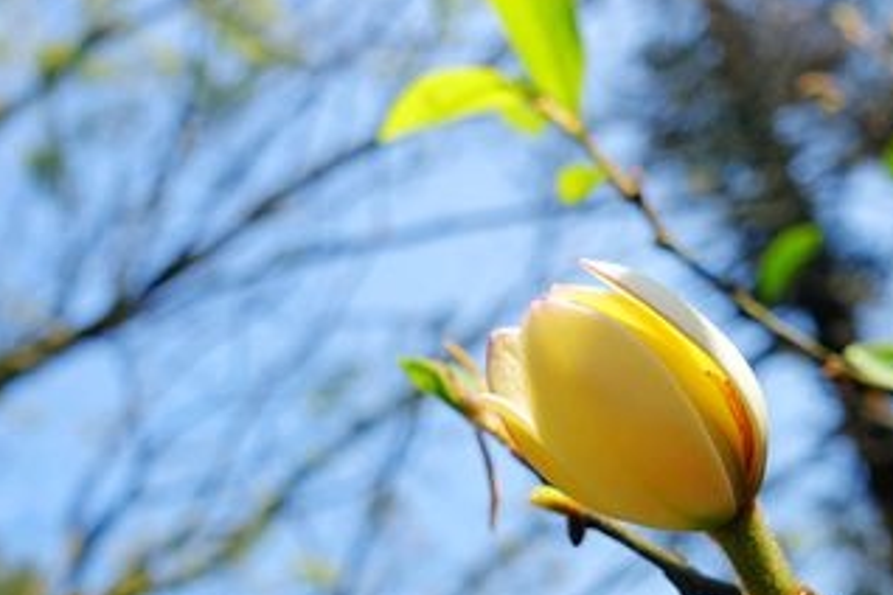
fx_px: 1215
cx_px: 545
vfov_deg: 27.3
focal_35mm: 49
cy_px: 414
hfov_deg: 40.1
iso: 125
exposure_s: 1/800
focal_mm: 8.8
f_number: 4
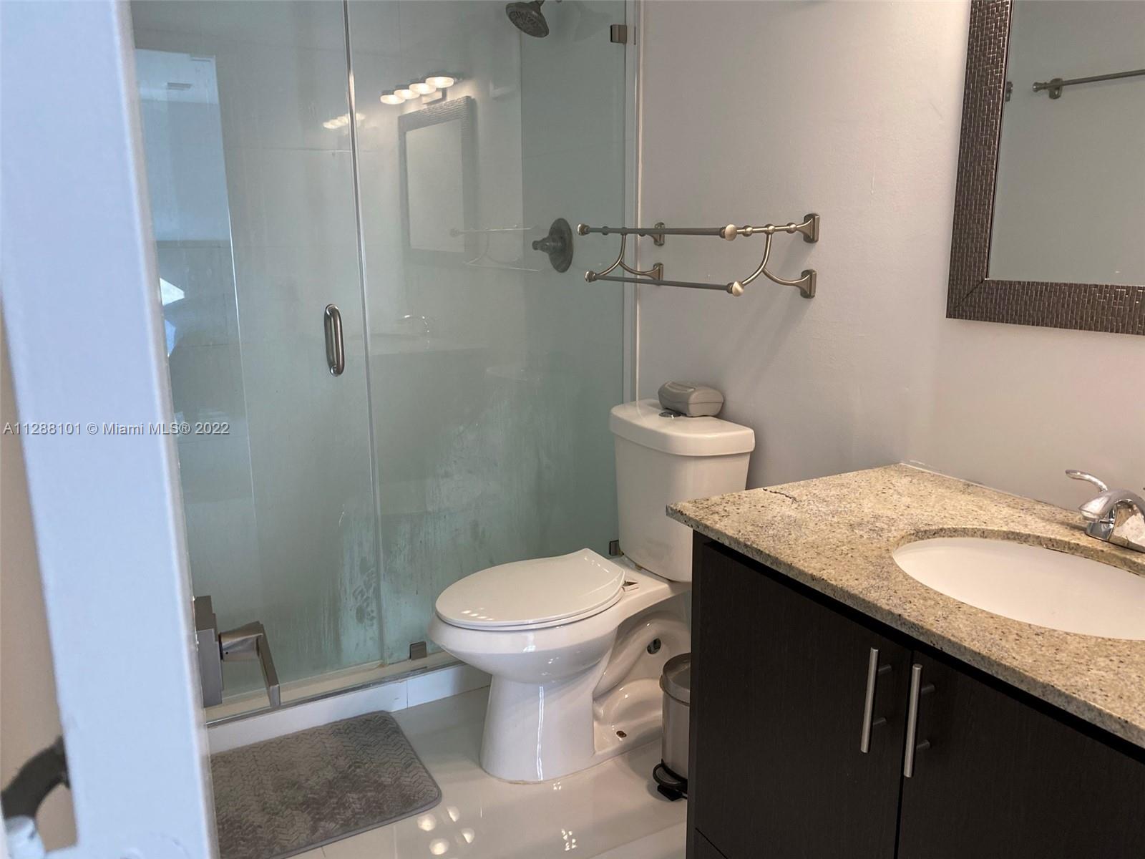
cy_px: 430
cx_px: 572
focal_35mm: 26
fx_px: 860
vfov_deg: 53.1
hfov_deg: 67.3
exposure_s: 1/120
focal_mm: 4.25
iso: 100
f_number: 1.8
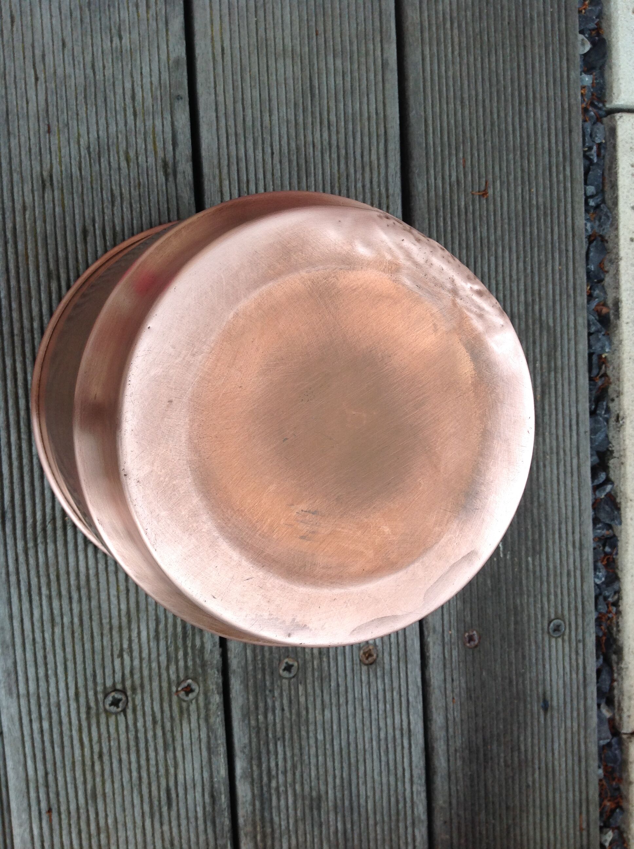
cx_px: 317
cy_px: 424
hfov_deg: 40.6
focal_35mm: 35
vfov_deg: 52.7
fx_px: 857
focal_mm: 4.28
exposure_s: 1/141
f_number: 2.4
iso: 50
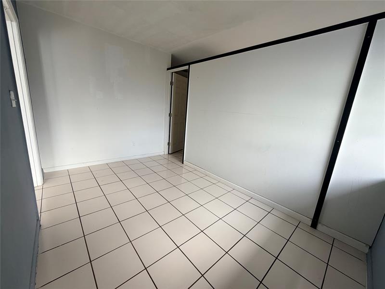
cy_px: 144
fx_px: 156
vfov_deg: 85.7
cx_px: 192
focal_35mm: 14
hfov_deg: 102.1
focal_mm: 2.22
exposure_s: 1/121
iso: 100
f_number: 2.2
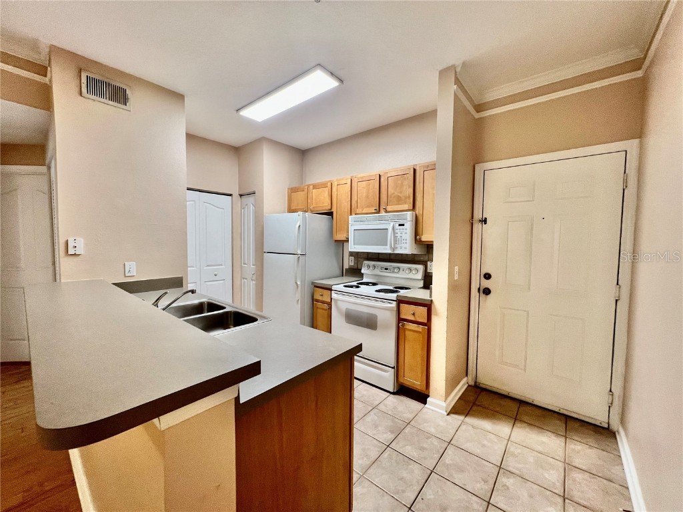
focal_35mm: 13
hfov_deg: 106.2
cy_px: 256
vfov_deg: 89.9
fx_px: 256
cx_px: 342
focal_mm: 1.57
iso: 125
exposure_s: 1/60
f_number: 1.8
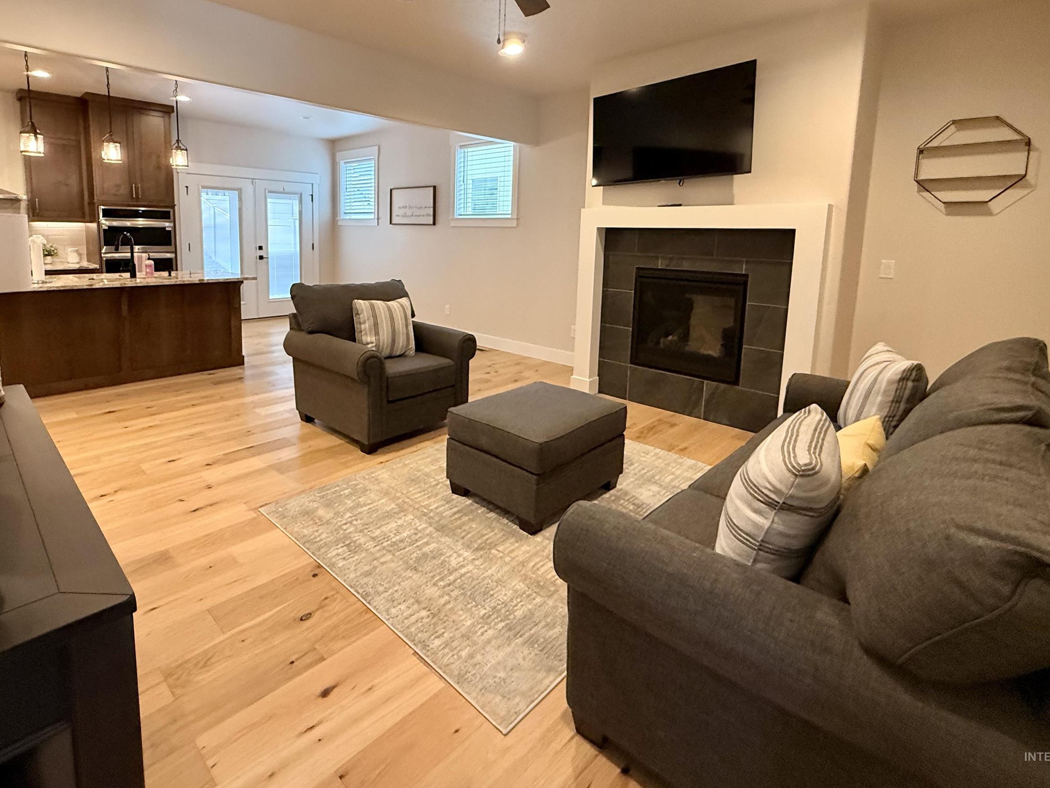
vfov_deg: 70.5
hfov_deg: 87.2
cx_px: 451
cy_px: 296
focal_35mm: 18
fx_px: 546
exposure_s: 1/120
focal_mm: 2.22
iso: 500
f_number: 2.2
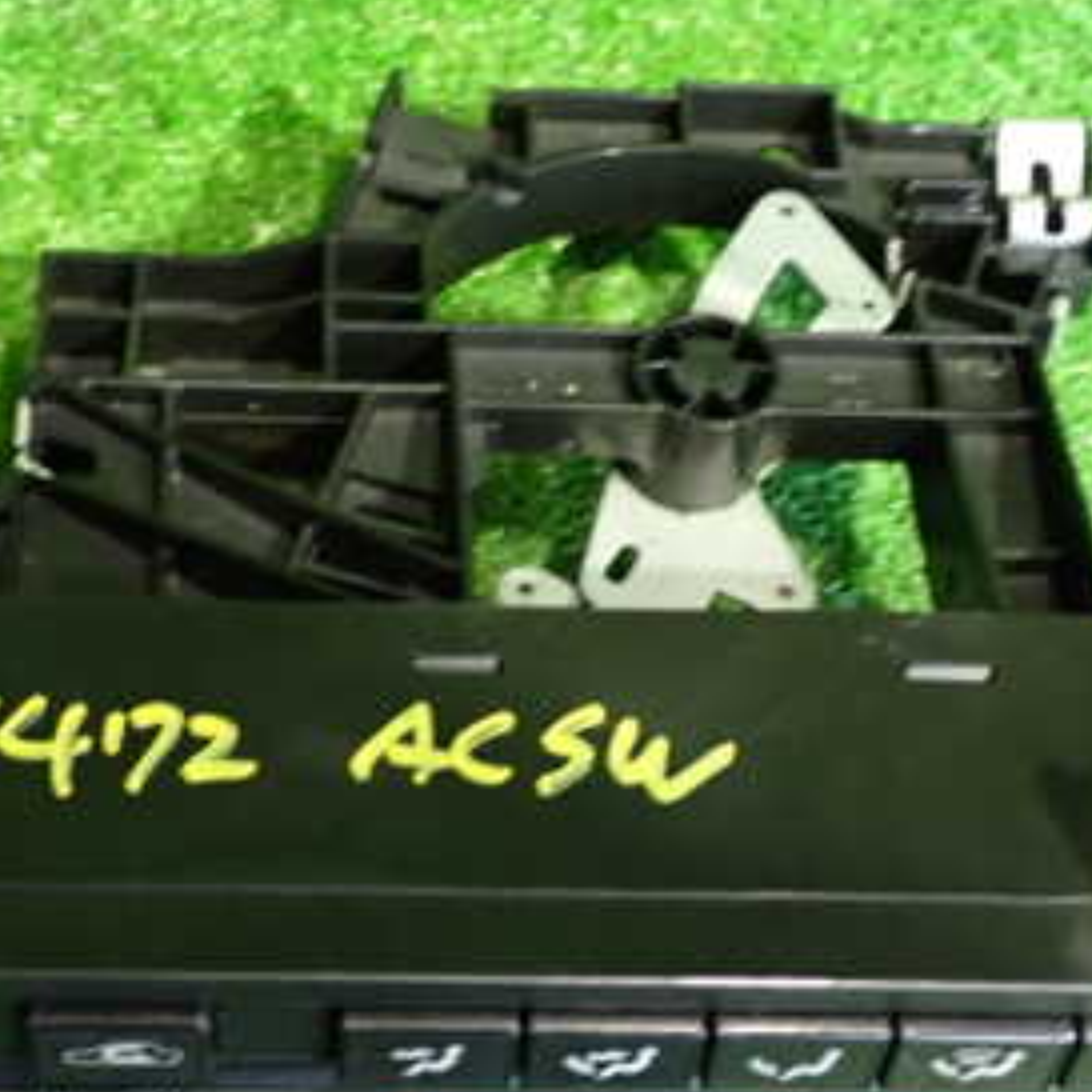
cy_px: 760
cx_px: 424
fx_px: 2498
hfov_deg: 24.6
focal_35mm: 70
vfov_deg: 24.5
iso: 800
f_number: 2.5
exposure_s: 1/15
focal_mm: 6.37
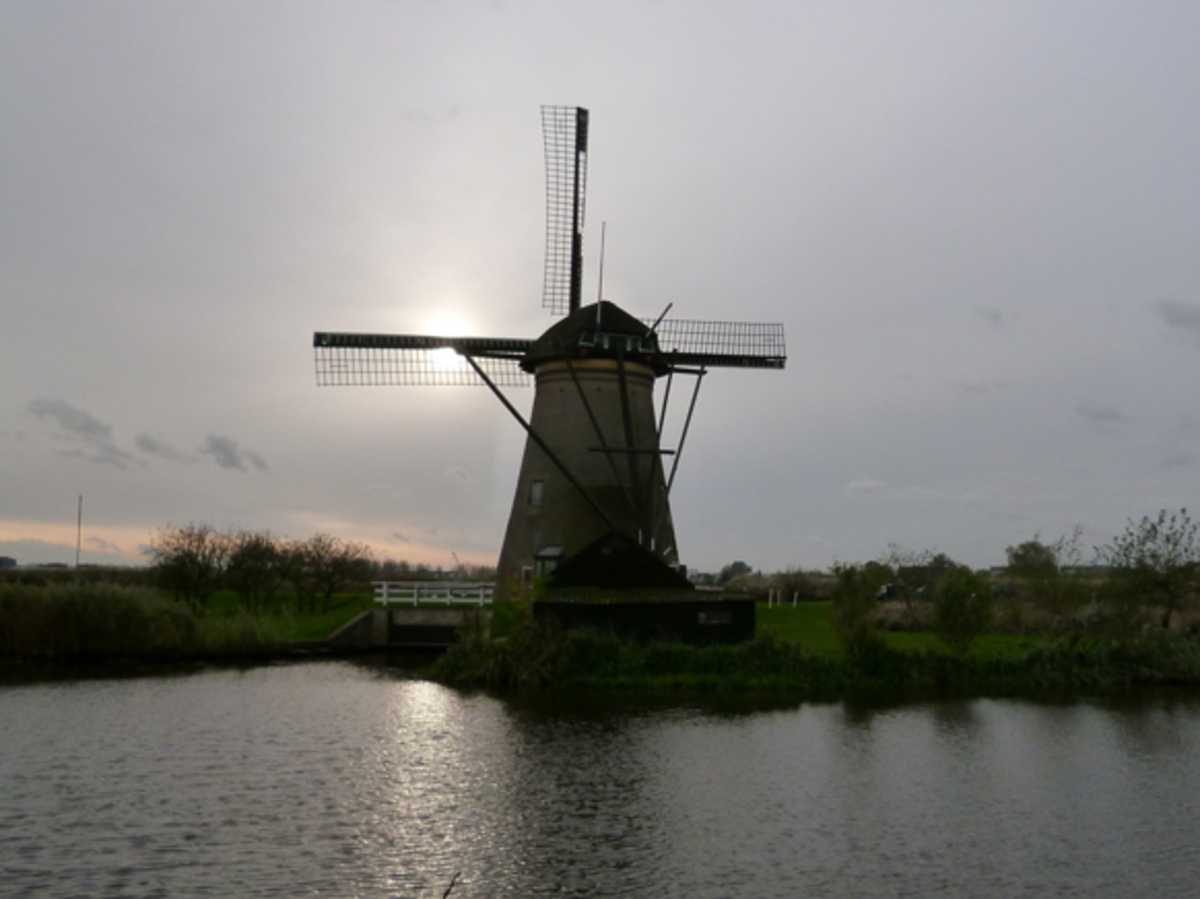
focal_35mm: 33
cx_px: 773
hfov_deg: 54.5
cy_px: 394
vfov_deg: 42.8
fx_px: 1144
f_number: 2.5
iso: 160
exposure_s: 1/800
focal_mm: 4.3
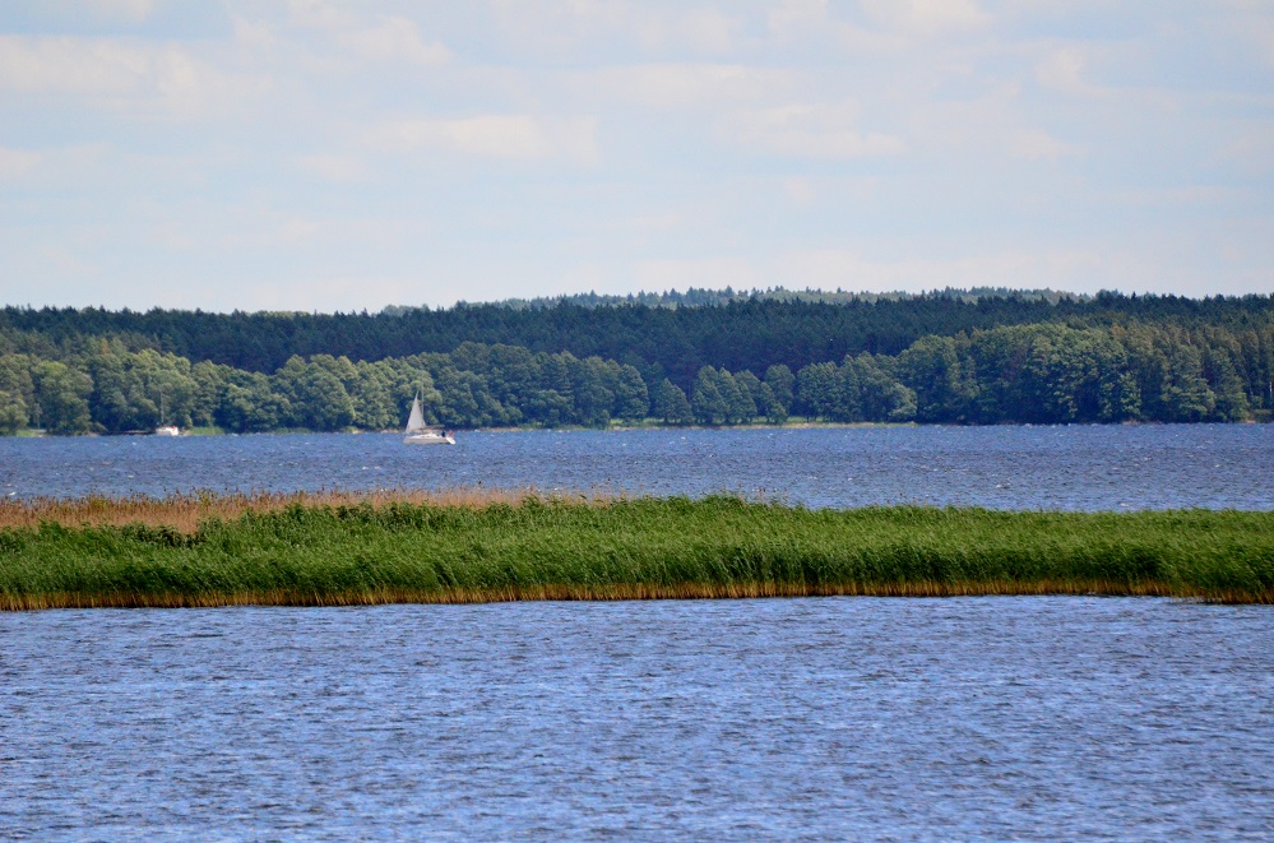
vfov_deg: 3.0
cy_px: 422
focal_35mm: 450
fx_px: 15887
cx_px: 637
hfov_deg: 4.6
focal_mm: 300
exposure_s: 1/8000
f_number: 5.6
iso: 2500
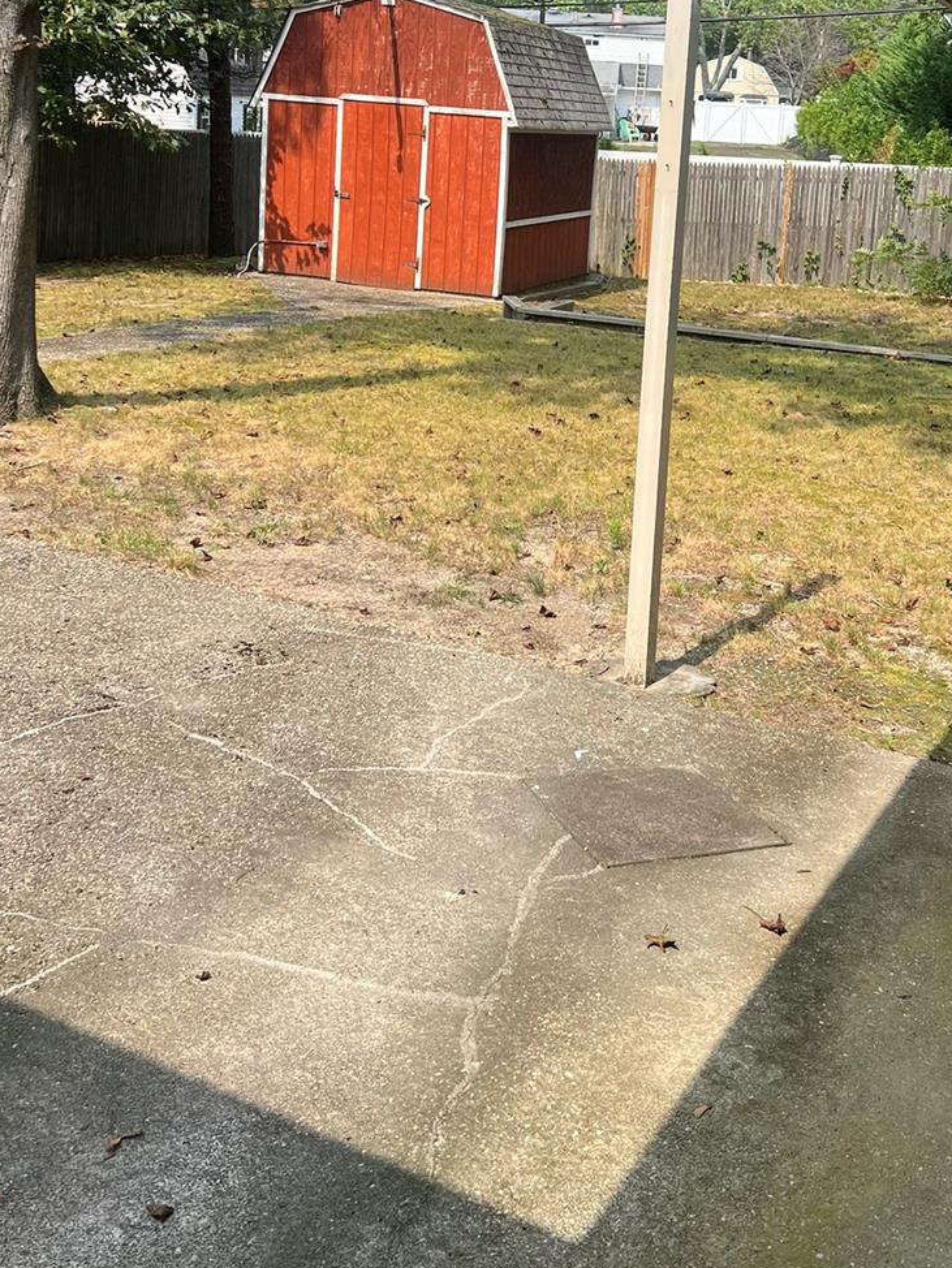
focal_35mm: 41
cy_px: 349
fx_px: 1503
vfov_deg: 44.5
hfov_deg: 35.1
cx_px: 538
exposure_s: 1/2008
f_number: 1.5
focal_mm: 5.7
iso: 50
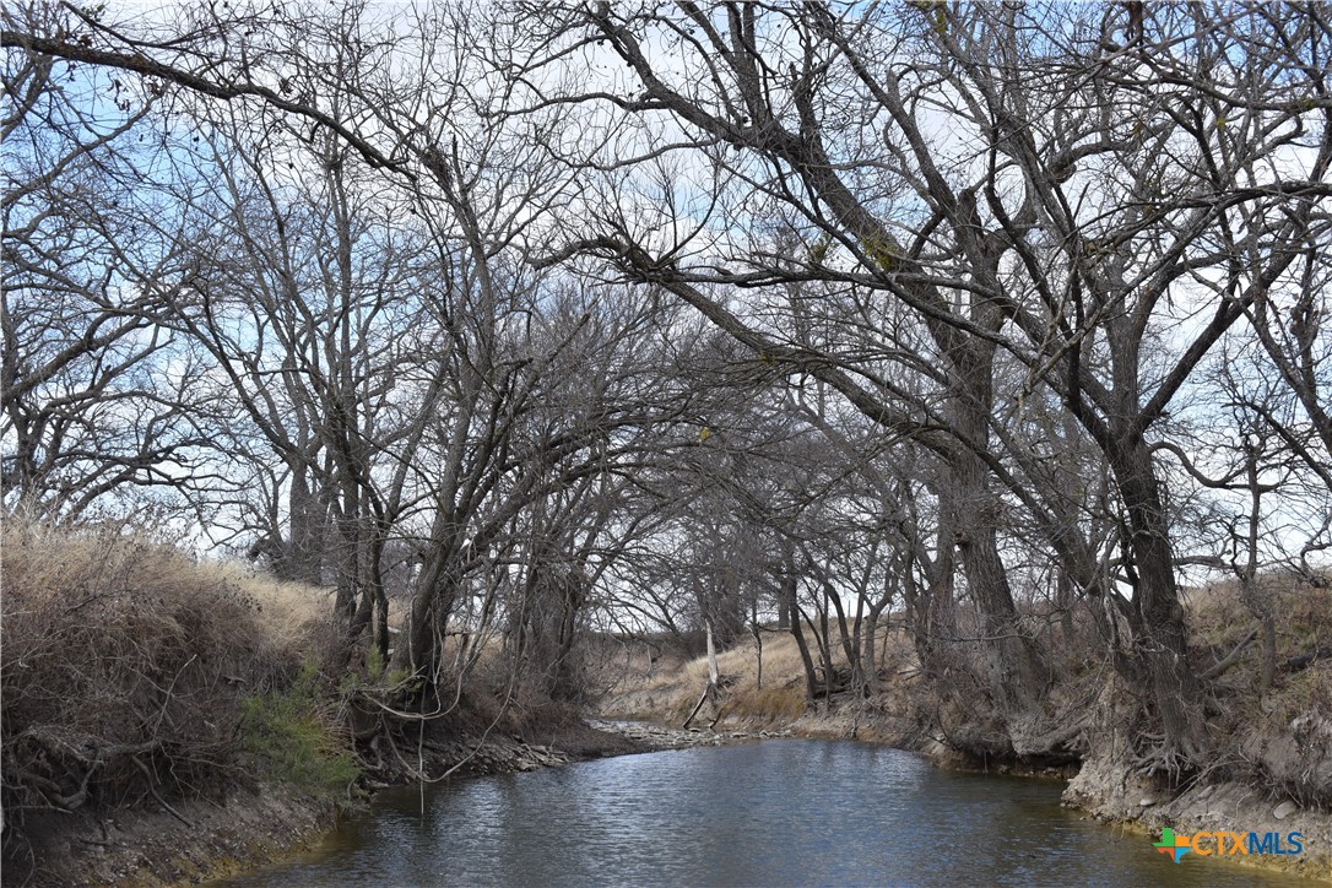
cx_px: 666
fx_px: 2109
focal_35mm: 57
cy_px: 444
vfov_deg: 23.8
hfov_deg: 35.1
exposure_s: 1/250
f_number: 8
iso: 180
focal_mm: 38
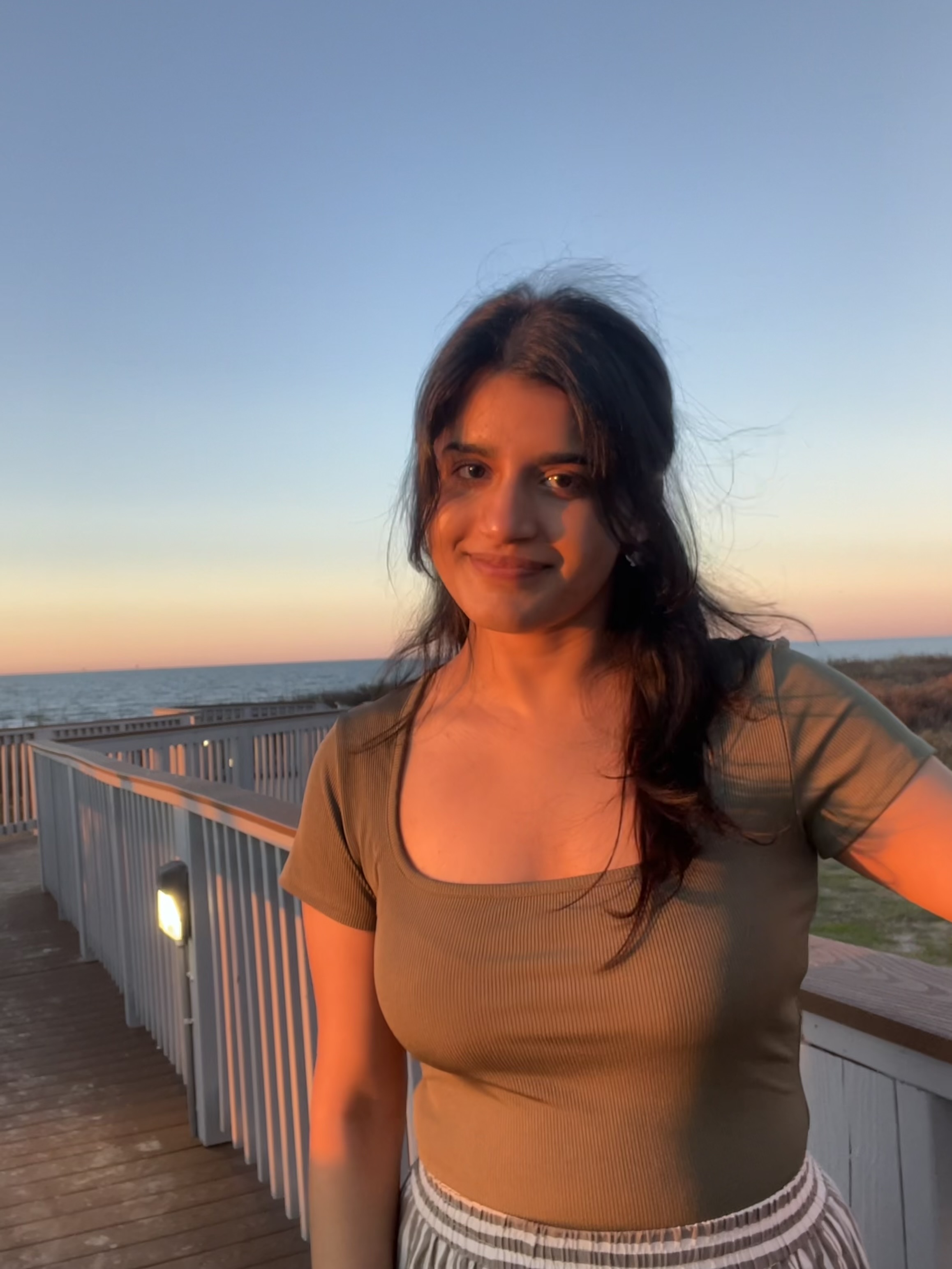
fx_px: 1100
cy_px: 634
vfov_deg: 60.0
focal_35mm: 30
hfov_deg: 46.8
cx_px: 476
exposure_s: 1/120
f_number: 2.2
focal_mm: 2.71
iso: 64
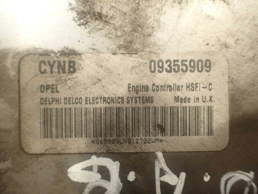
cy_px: 97
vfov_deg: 46.8
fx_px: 224
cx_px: 129
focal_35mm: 30
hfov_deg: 60.0
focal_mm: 5.5
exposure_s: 1/160
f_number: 2.3
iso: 100
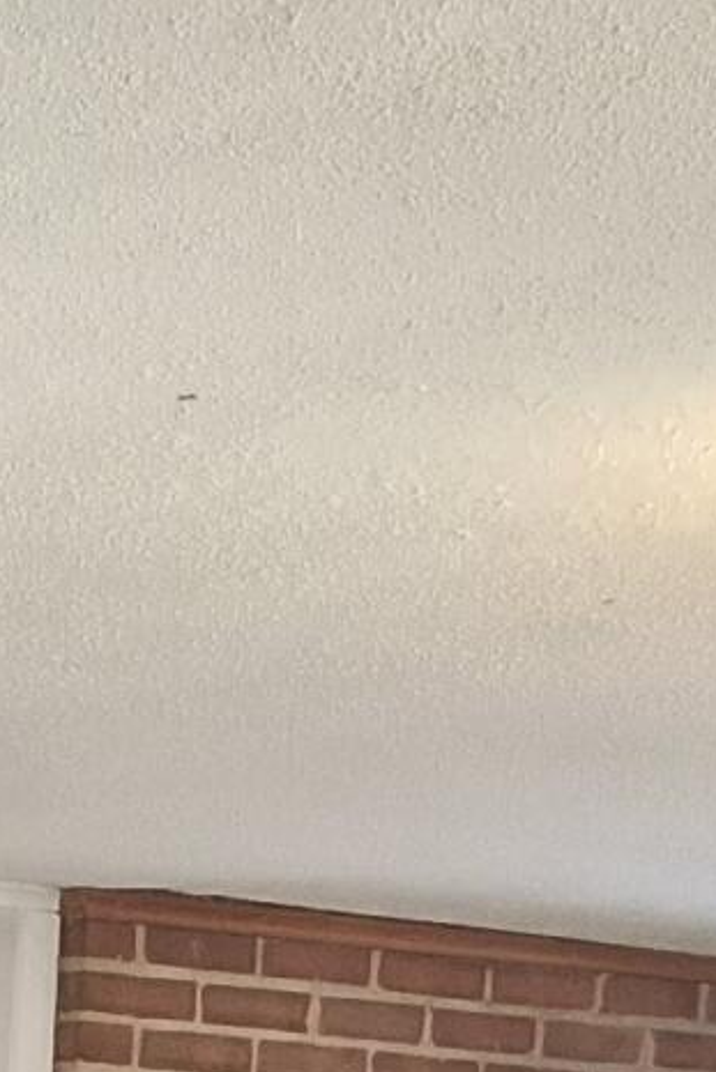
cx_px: -424
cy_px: 1868
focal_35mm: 154
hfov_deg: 8.7
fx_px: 4591
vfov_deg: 12.3
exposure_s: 1/120
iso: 800
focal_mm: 5.4
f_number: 1.8
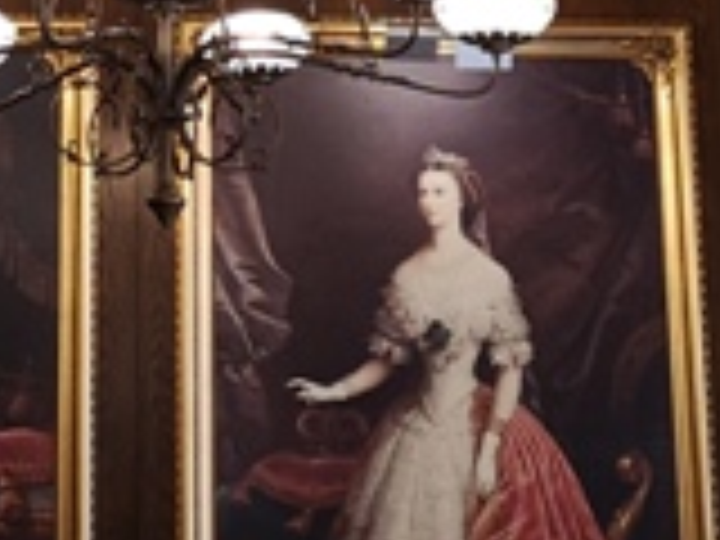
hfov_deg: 14.4
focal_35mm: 135
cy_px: -410
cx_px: 58
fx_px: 2808
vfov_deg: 10.4
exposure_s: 1/50
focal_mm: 3.95
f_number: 1.8
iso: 125
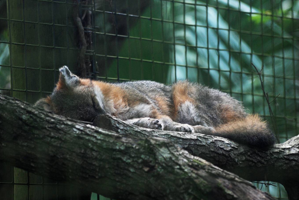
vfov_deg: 4.0
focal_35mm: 346
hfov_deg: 6.0
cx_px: 158
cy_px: 104
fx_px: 2873
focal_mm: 195
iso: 400
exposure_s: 1/160
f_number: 4.8
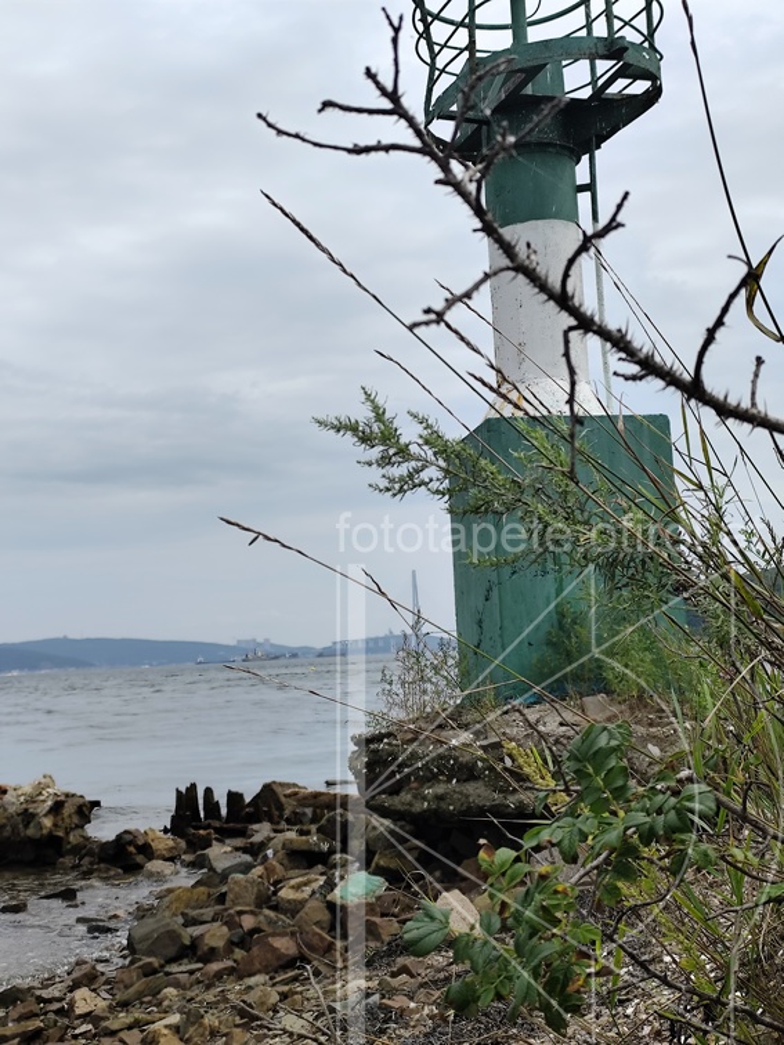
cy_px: 522
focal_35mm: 46
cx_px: 392
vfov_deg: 41.2
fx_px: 1389
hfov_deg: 31.5
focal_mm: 6.19
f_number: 1.65
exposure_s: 1/1301
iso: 50
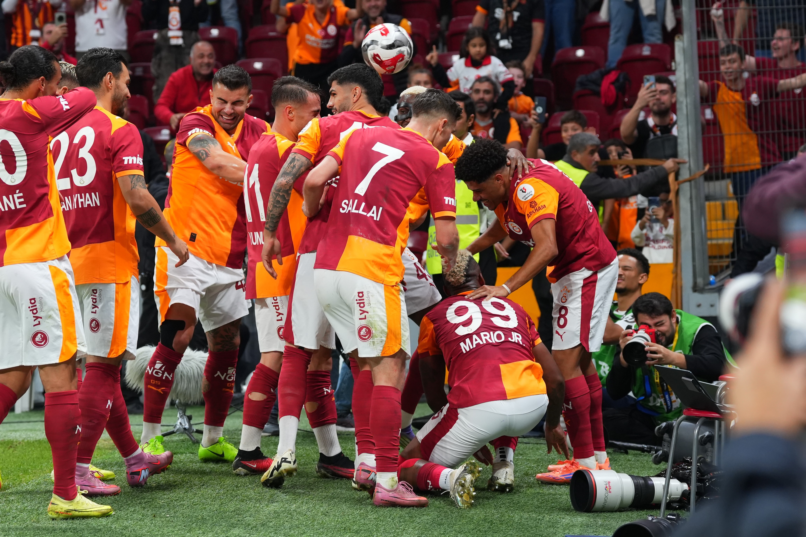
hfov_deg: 14.4
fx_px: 3179
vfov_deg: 9.7
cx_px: 403
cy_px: 268
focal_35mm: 142
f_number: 3.5
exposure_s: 1/640
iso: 1600
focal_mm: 95
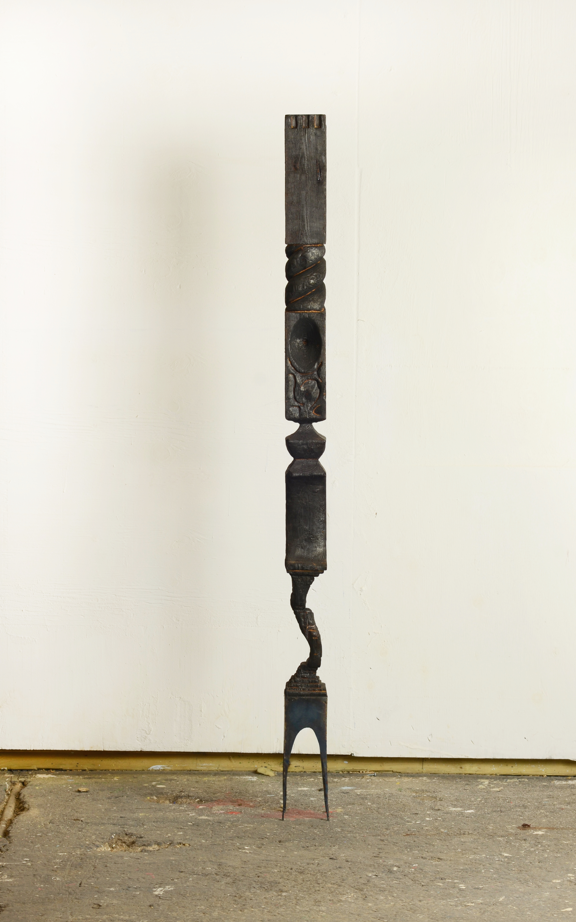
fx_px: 3278
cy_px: 458
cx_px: 297
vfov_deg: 16.0
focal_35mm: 131
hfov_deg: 10.0
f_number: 9
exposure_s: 1/6
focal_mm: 85
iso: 160
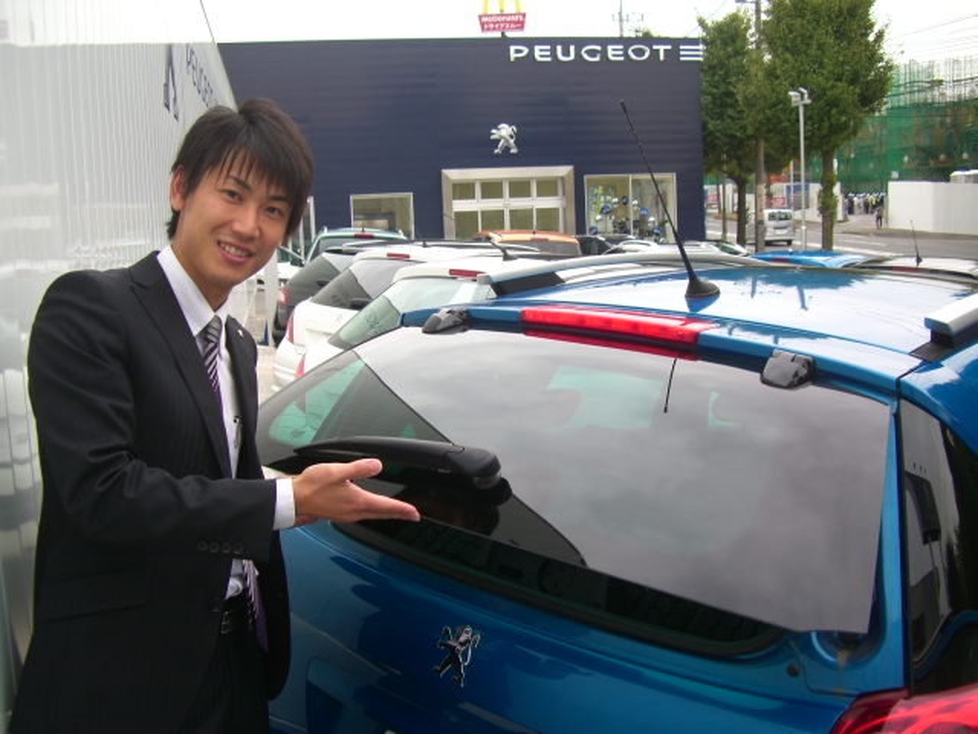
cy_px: 367
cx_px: 489
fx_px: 1074
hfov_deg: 49.0
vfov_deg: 37.7
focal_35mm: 38
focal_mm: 7.9
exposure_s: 1/125
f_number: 2.8
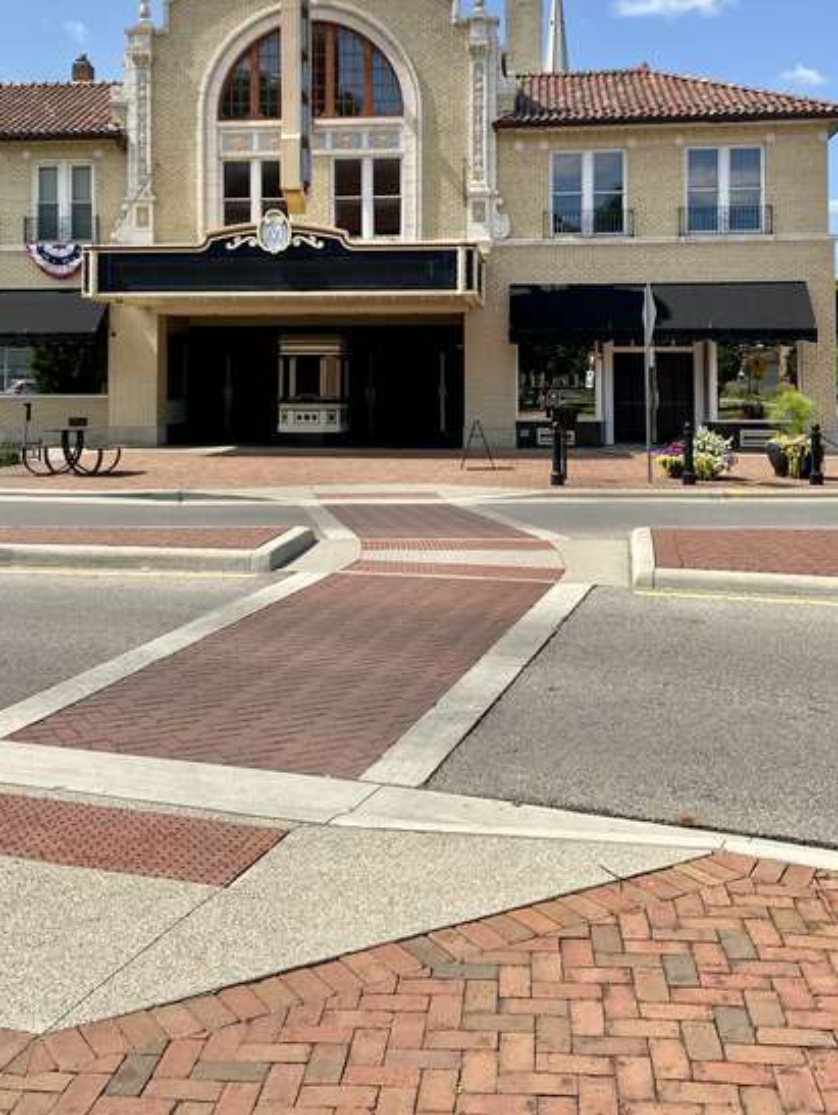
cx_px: 377
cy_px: 344
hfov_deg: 37.7
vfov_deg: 47.9
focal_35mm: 38
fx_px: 1225
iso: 32
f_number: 1.8
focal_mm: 4.25
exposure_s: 1/3040
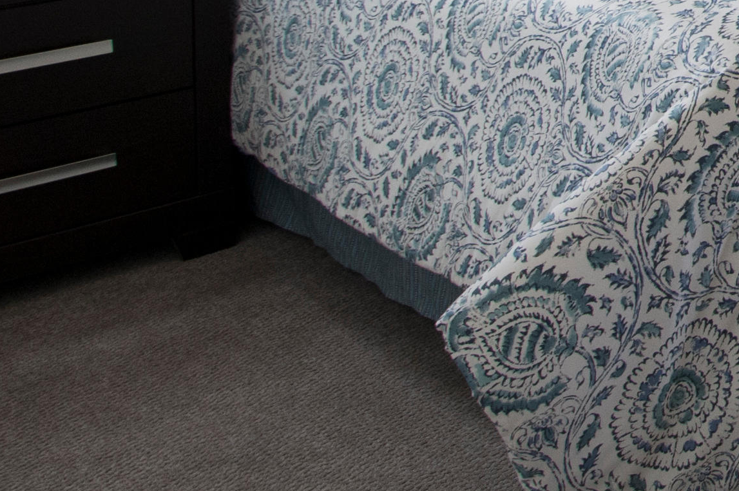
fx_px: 1494
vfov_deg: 16.0
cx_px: 1348
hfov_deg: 19.9
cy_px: -382
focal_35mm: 73
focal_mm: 13
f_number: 8
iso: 320
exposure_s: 1/30
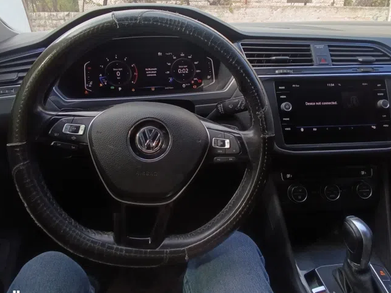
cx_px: 209
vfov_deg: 56.3
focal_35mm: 24
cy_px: 115
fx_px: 271
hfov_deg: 71.5
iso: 50
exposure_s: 1/125
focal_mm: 1.65
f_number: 2.2
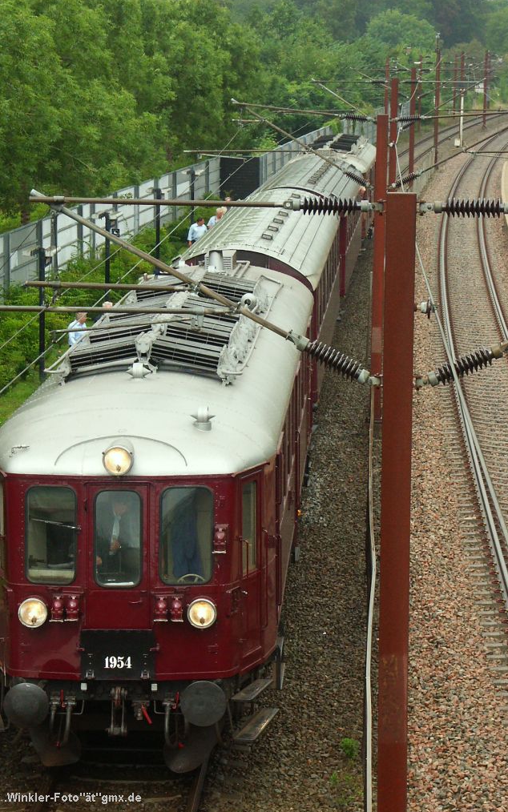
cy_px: 408
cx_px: 204
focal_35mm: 121
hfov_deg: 10.8
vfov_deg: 17.2
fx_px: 2680
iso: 200
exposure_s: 1/500
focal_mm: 28.87
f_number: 5.6
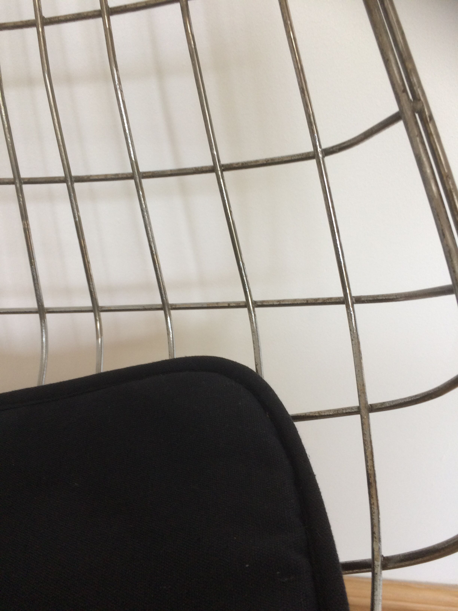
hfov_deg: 48.2
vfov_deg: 61.7
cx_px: 229
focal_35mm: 29
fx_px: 512
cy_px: 306
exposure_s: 1/33
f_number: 2.2
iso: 80
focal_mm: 4.15
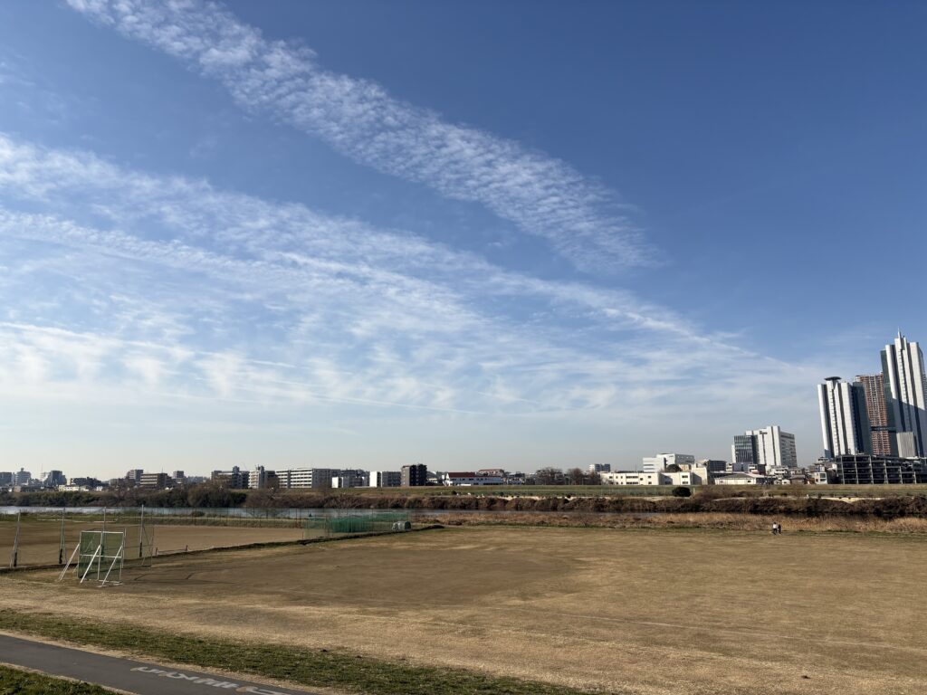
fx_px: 696
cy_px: 348
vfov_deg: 53.1
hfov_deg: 67.3
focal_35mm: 26
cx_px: 464
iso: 50
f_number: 1.6
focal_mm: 5.96
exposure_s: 1/5348
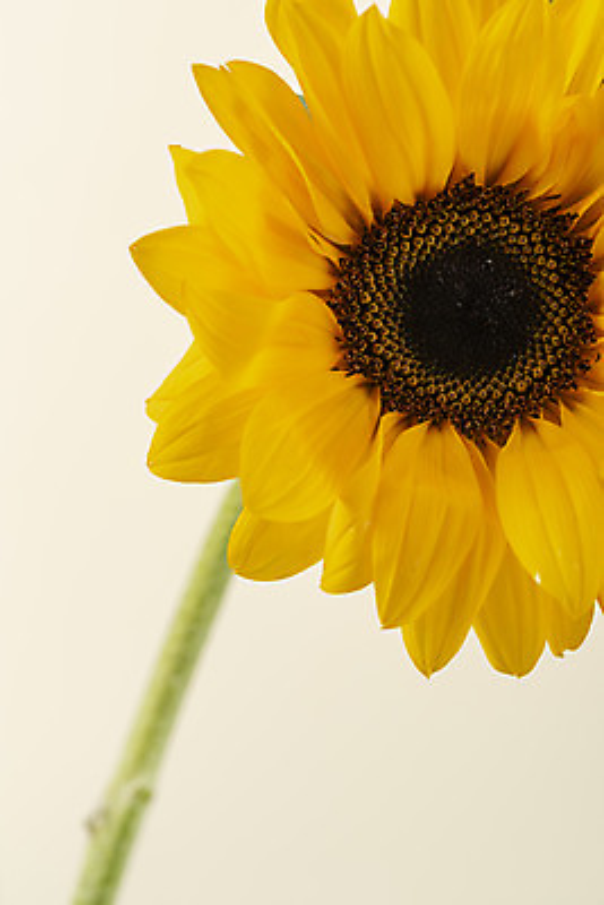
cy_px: 452
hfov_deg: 13.1
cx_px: 302
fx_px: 2640
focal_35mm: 105
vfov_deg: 19.4
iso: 100
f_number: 13
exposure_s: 1/125
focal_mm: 105
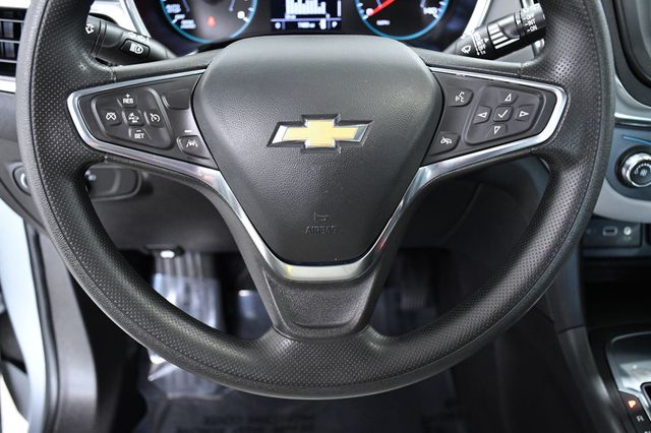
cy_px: 216
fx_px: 705
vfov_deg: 34.2
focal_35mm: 39
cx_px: 326
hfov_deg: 49.6
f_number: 4.5
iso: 2500
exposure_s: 1/80
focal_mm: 26
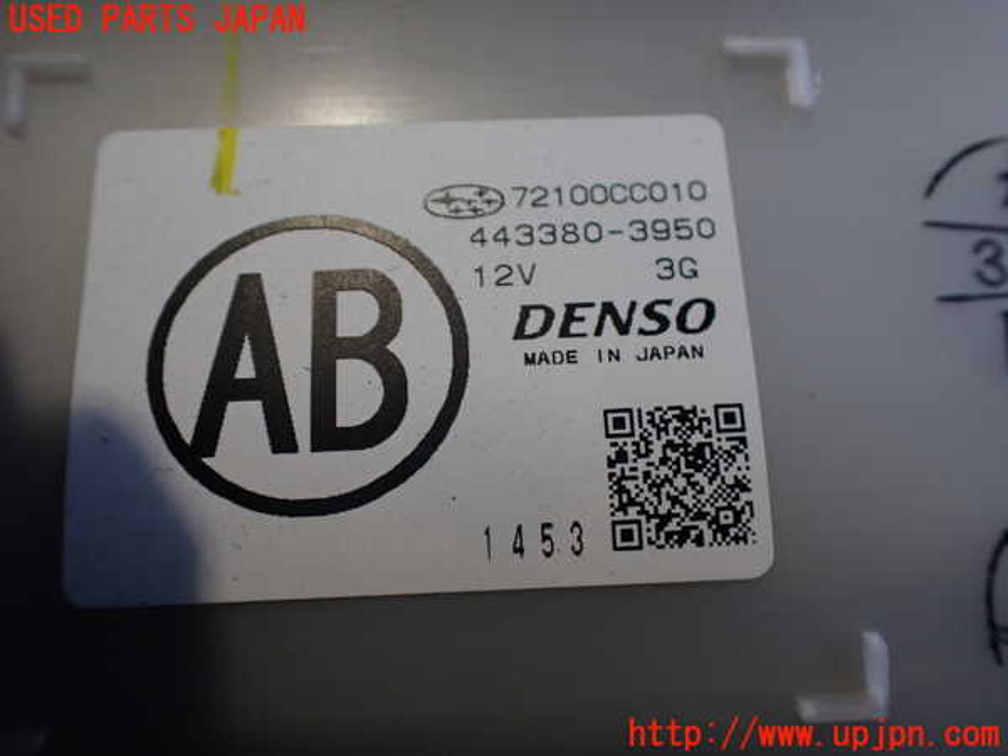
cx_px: 504
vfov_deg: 46.8
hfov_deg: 60.0
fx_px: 874
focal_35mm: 30
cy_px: 378
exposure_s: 1/125
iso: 250
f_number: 2.3
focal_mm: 5.4
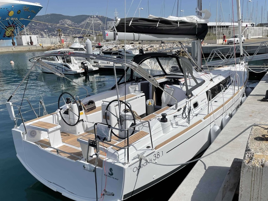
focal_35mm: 32
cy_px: 122
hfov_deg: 56.5
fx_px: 248
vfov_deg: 43.9
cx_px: 159
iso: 32
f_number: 1.6
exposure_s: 1/7813
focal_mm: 4.2
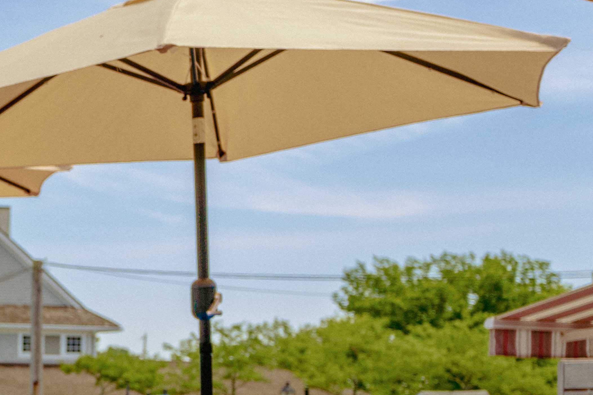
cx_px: -342
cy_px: 182
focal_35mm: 115
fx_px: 1889
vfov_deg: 11.9
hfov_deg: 16.1
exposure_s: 1/800
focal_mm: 34.5
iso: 100
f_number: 5
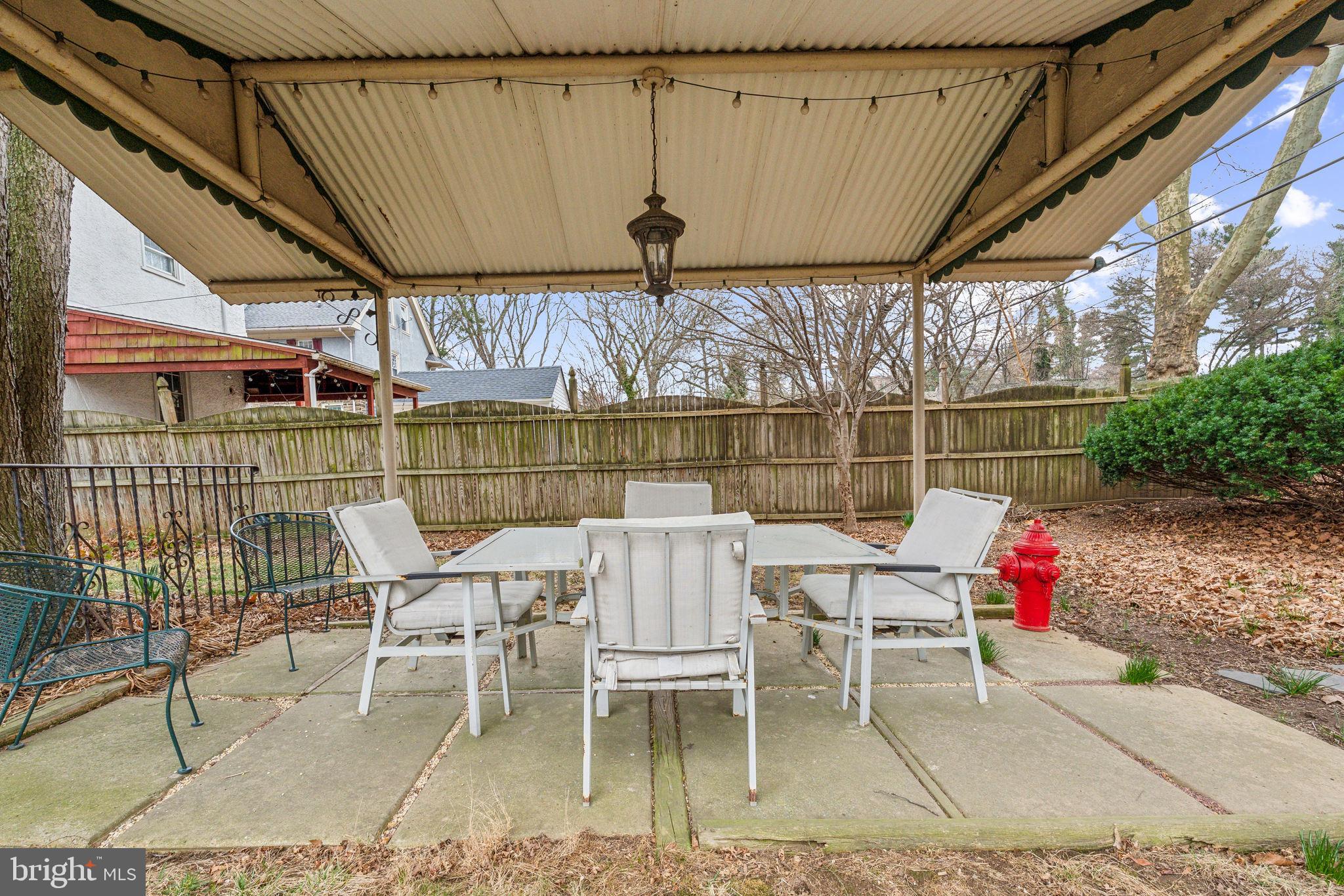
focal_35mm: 16
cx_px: 672
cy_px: 448
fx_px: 616
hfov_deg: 95.0
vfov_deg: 72.0
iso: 640
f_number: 11
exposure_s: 1/125
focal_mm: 16.5
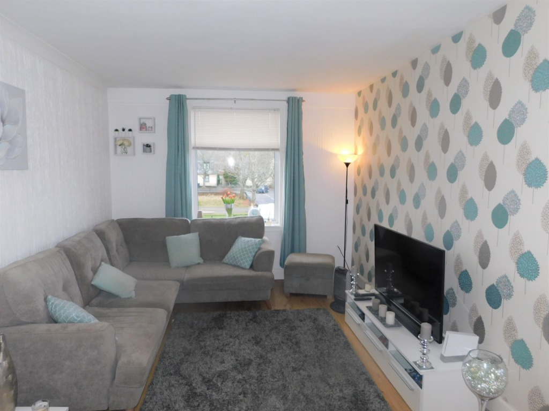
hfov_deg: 73.9
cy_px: 206
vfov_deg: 58.9
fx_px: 365
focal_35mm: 23
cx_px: 274
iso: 200
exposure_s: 1/30
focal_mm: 4
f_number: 3
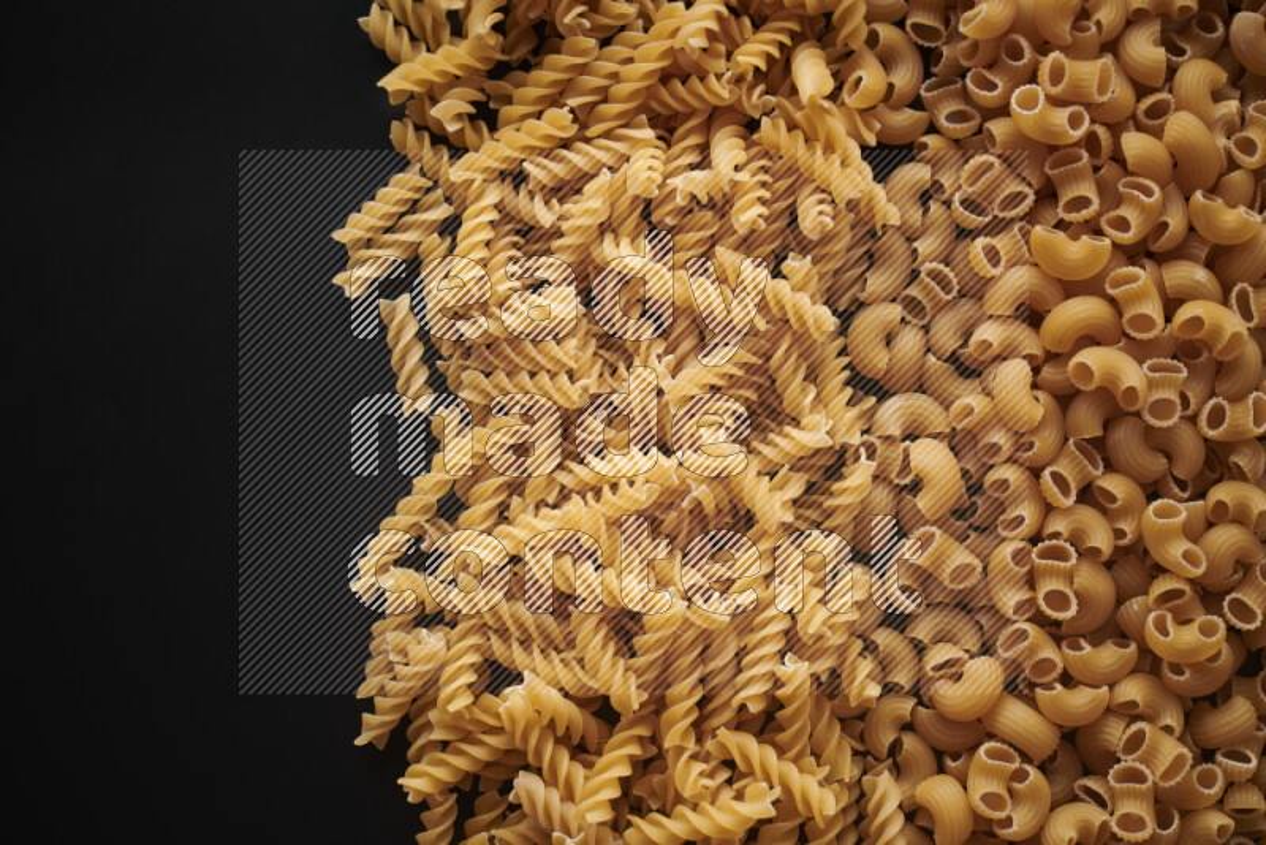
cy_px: 422
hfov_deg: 39.6
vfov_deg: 27.0
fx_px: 1759
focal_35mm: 50
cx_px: 633
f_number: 8
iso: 160
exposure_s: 1/100
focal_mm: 50
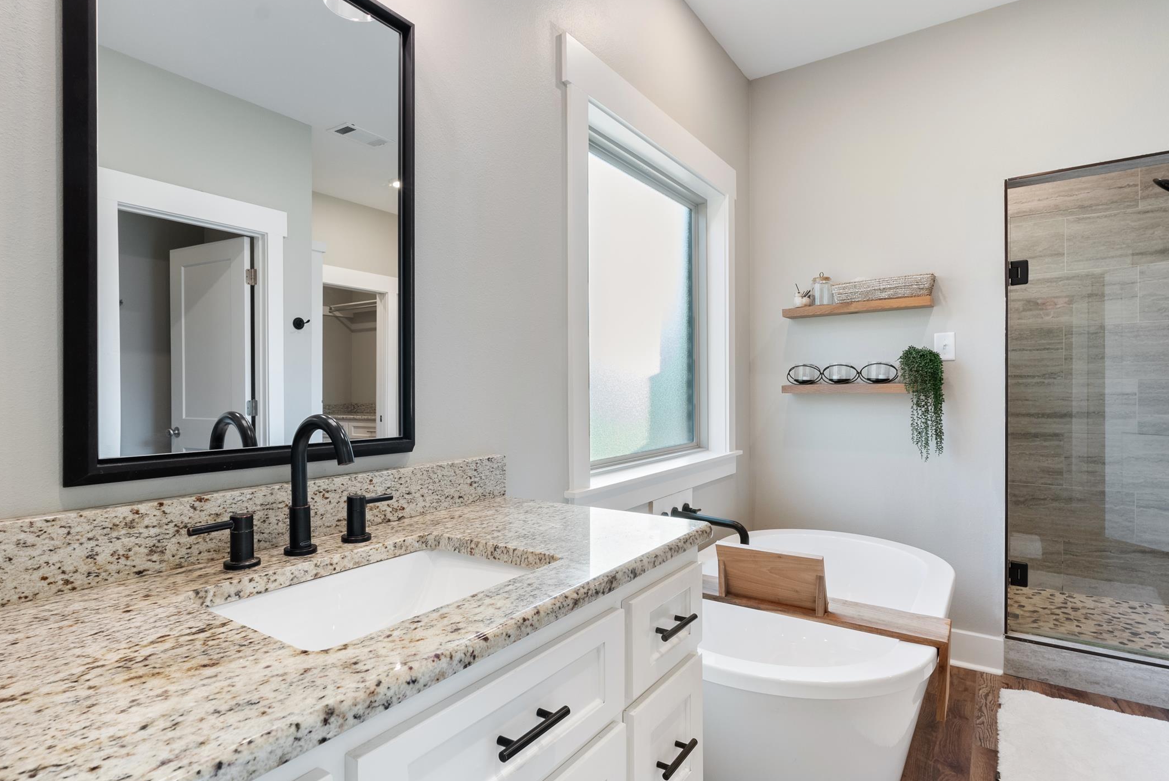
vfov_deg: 64.6
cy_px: 384
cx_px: 549
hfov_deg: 86.8
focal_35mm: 19
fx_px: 617
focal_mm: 16
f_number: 9
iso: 640
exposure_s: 1/6
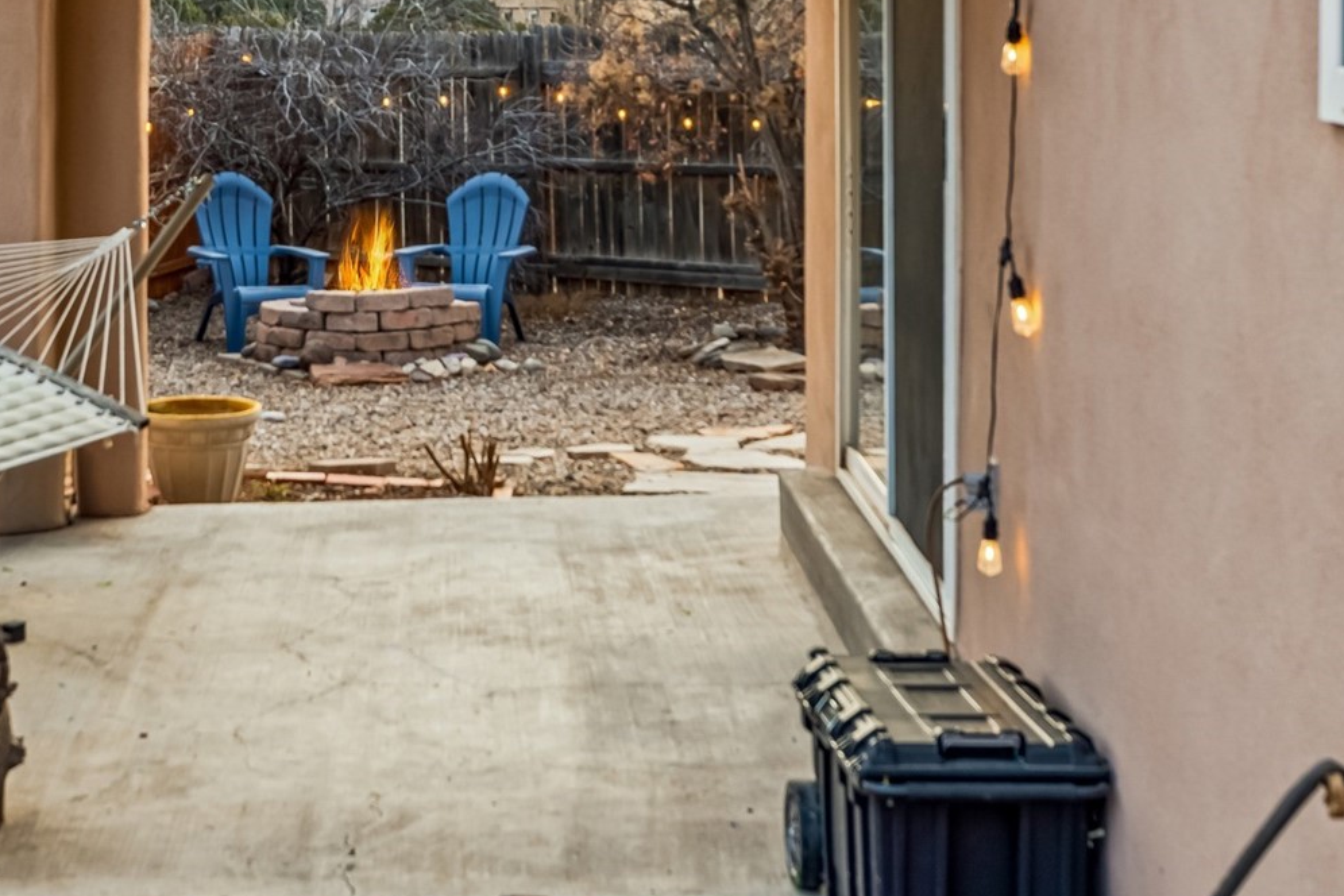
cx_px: 314
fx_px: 2688
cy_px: -7
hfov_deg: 27.6
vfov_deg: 18.4
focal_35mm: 72
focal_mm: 33
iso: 100
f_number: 8
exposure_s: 1/10
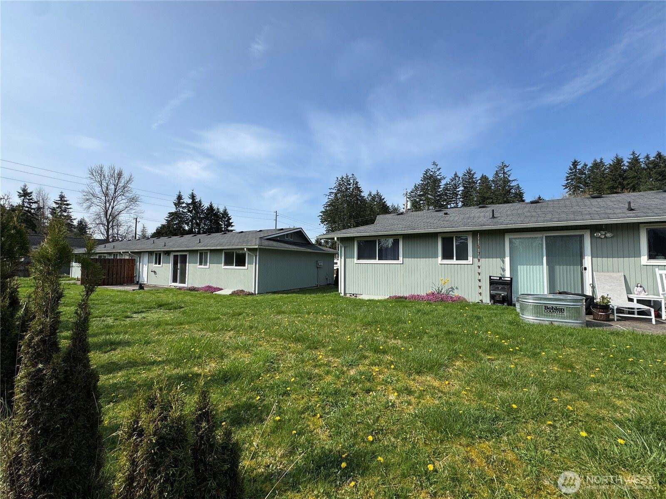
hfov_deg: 102.1
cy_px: 250
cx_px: 333
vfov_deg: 85.7
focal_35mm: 14
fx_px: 269
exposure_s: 1/2208
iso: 50
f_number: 2.2
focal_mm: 2.22
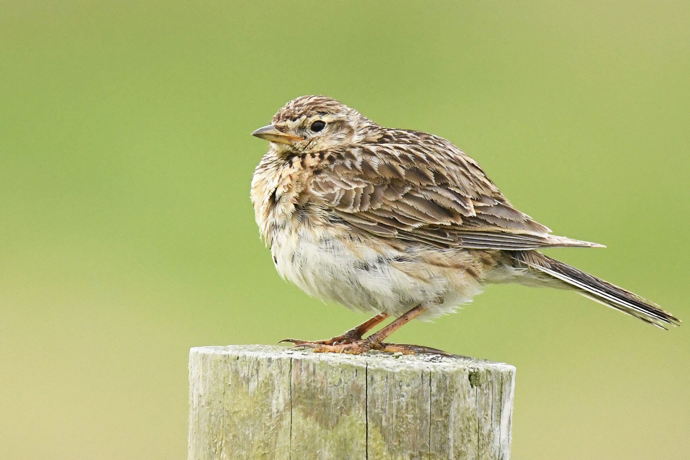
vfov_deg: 2.3
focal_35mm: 600
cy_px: 230
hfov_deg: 3.4
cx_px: 345
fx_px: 11499
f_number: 7.1
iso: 2500
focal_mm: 600
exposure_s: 1/200
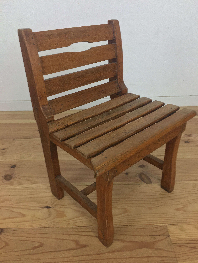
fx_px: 221
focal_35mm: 29
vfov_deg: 61.7
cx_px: 99
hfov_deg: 48.2
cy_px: 132
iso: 32
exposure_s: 1/33
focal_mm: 4.15
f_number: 2.2
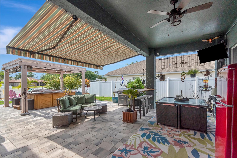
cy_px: 79
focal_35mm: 15
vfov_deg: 77.3
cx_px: 118
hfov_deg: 100.4
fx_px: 99
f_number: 7.1
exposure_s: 1/1600
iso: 500
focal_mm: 10
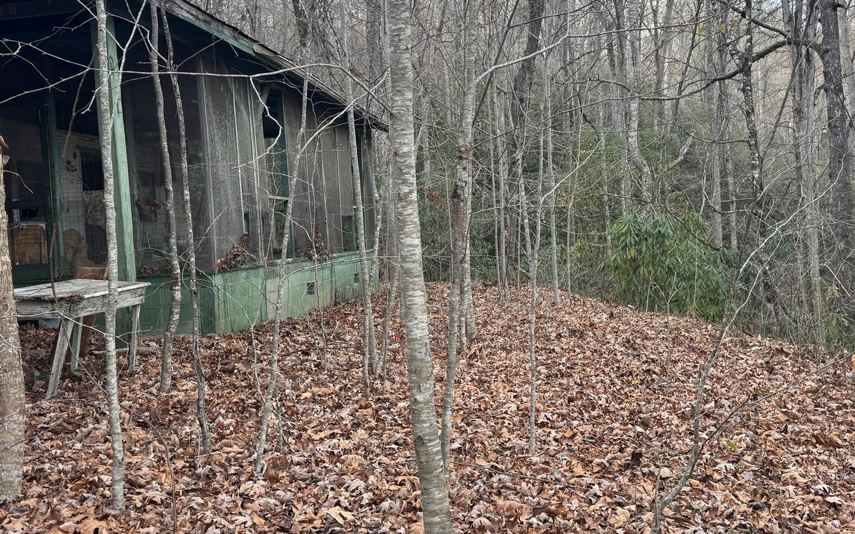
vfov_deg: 36.2
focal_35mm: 35
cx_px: 463
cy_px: 218
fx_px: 815
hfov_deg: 55.3
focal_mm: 6.76
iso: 80
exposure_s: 1/305
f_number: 1.78
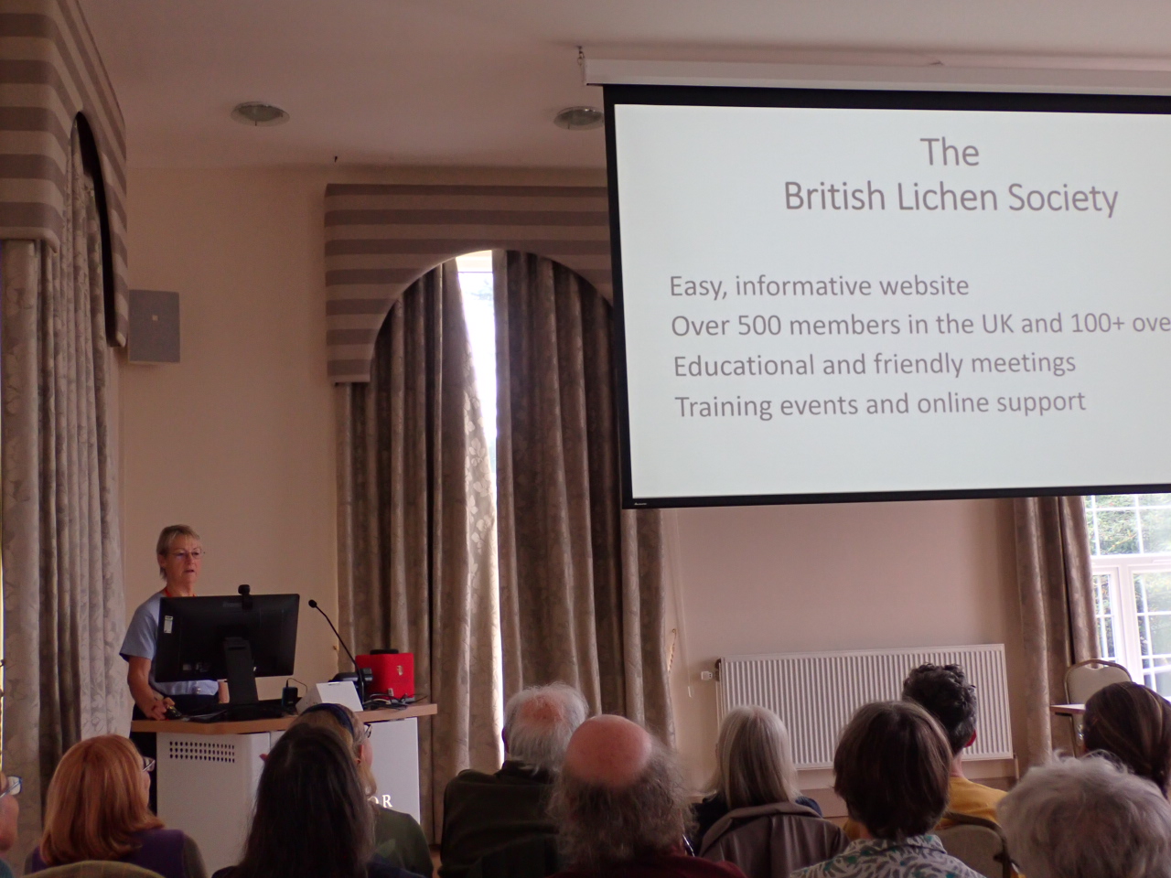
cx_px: 586
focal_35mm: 44
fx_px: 1488
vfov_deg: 32.9
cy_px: 439
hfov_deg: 42.9
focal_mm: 7.84
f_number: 2.9
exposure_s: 1/40
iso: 320
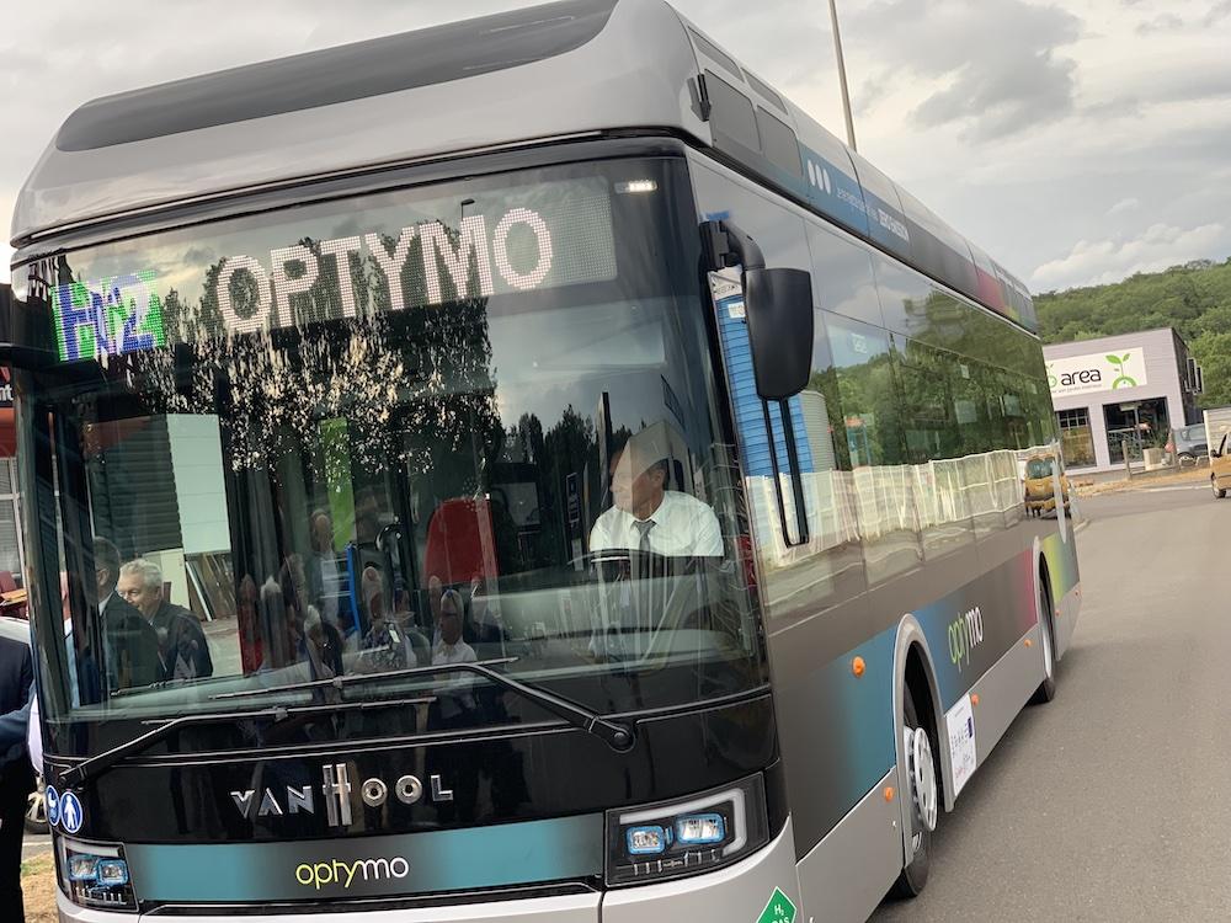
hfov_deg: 36.8
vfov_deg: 28.0
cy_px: 462
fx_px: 1849
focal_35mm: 52
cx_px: 616
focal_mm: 6
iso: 32
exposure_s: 1/67
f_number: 2.4
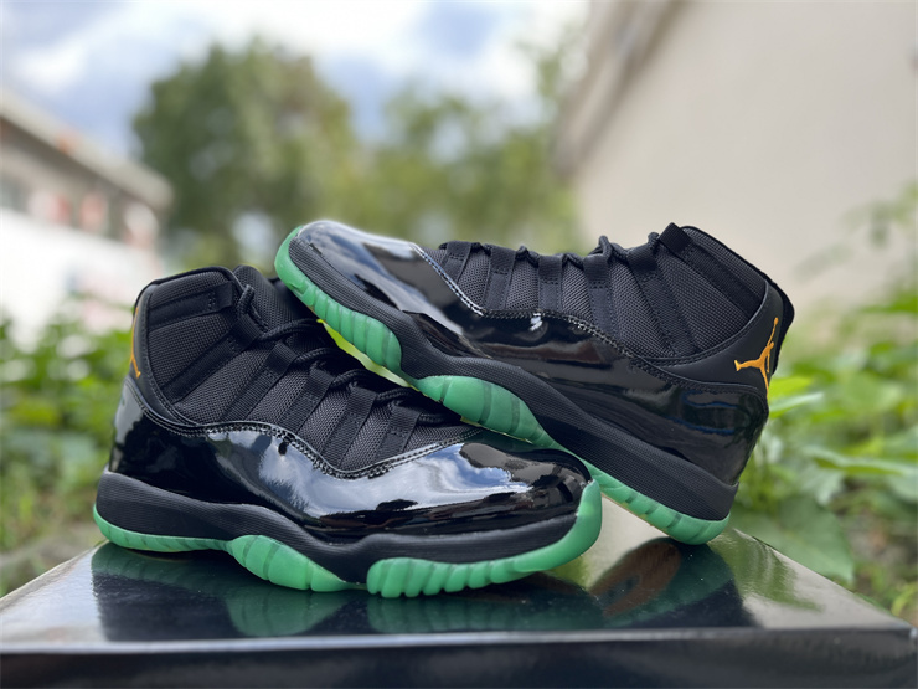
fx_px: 690
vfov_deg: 53.1
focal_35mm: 26
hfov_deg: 67.3
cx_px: 459
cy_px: 344
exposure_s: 1/684
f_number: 1.6
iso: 50
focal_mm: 5.1
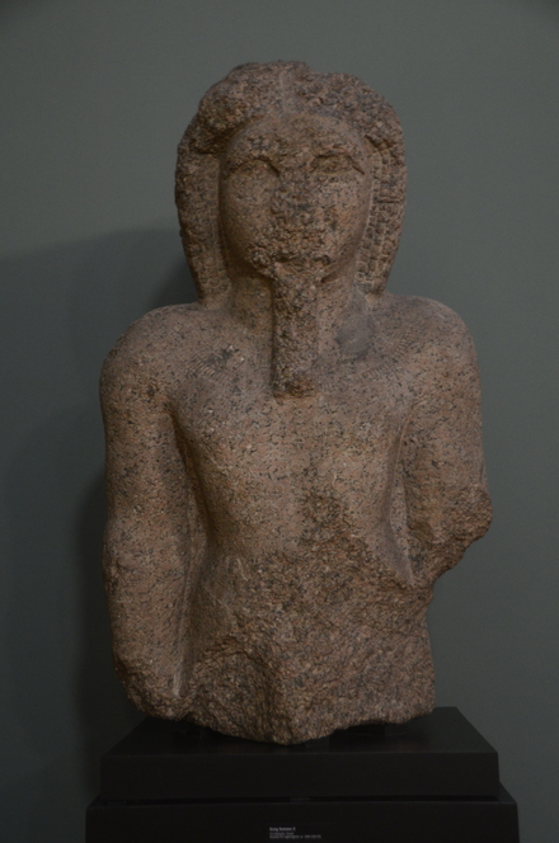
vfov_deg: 37.9
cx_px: 280
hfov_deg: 25.6
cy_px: 422
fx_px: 1228
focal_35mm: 52
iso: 1250
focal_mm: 35
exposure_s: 1/15
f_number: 4.2
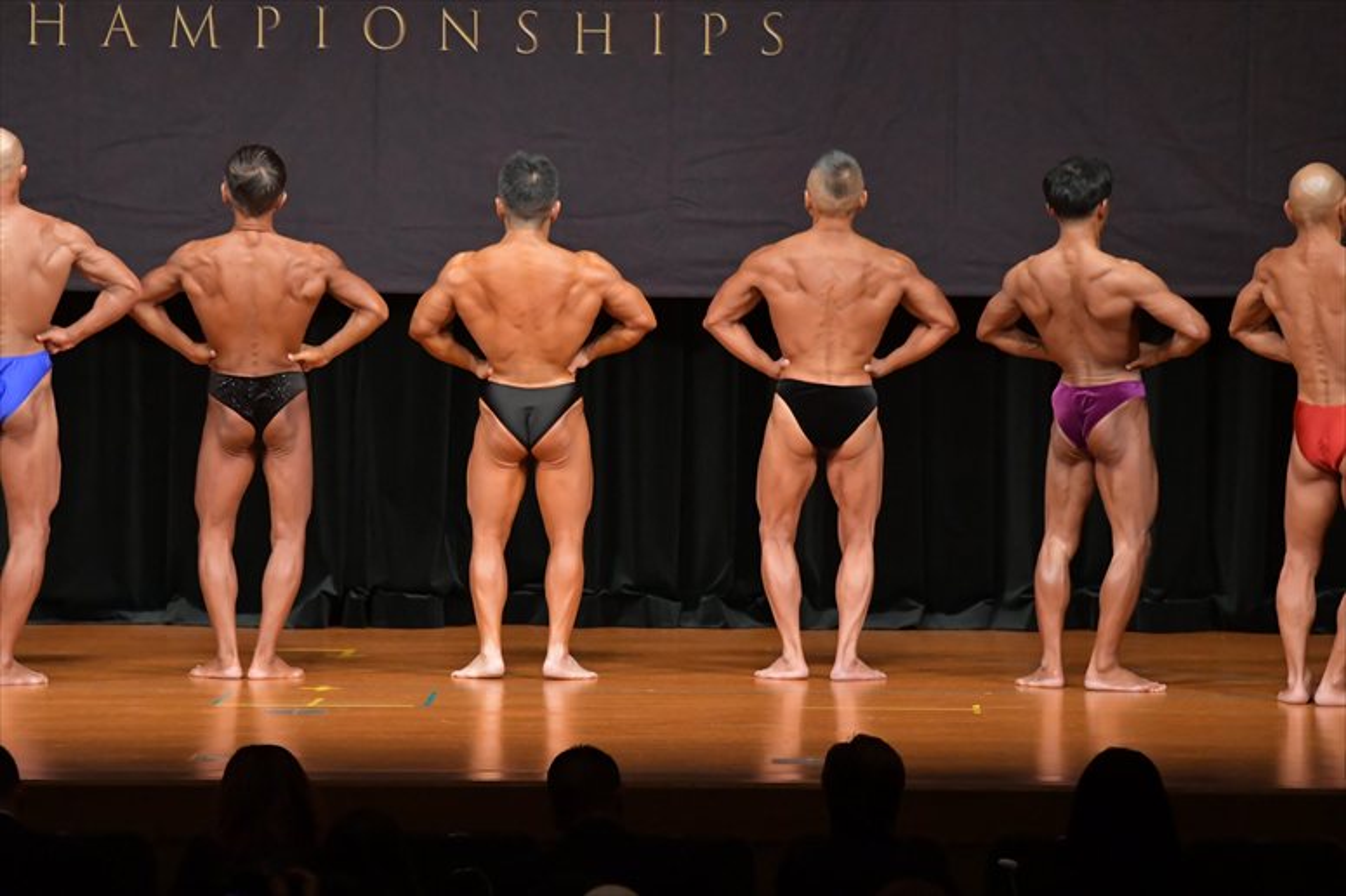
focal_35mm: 202
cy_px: 448
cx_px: 673
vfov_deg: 6.8
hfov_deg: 10.2
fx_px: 7549
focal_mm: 135
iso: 5000
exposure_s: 1/400
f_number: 5.6
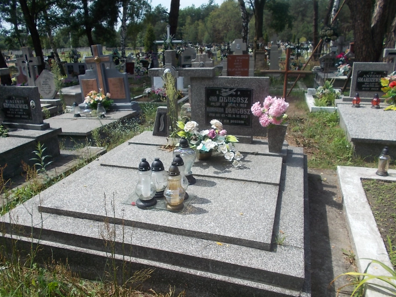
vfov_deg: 49.7
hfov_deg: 63.4
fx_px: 320
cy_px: 141
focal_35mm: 28
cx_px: 189
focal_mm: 4.6
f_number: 8
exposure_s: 1/160
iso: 80
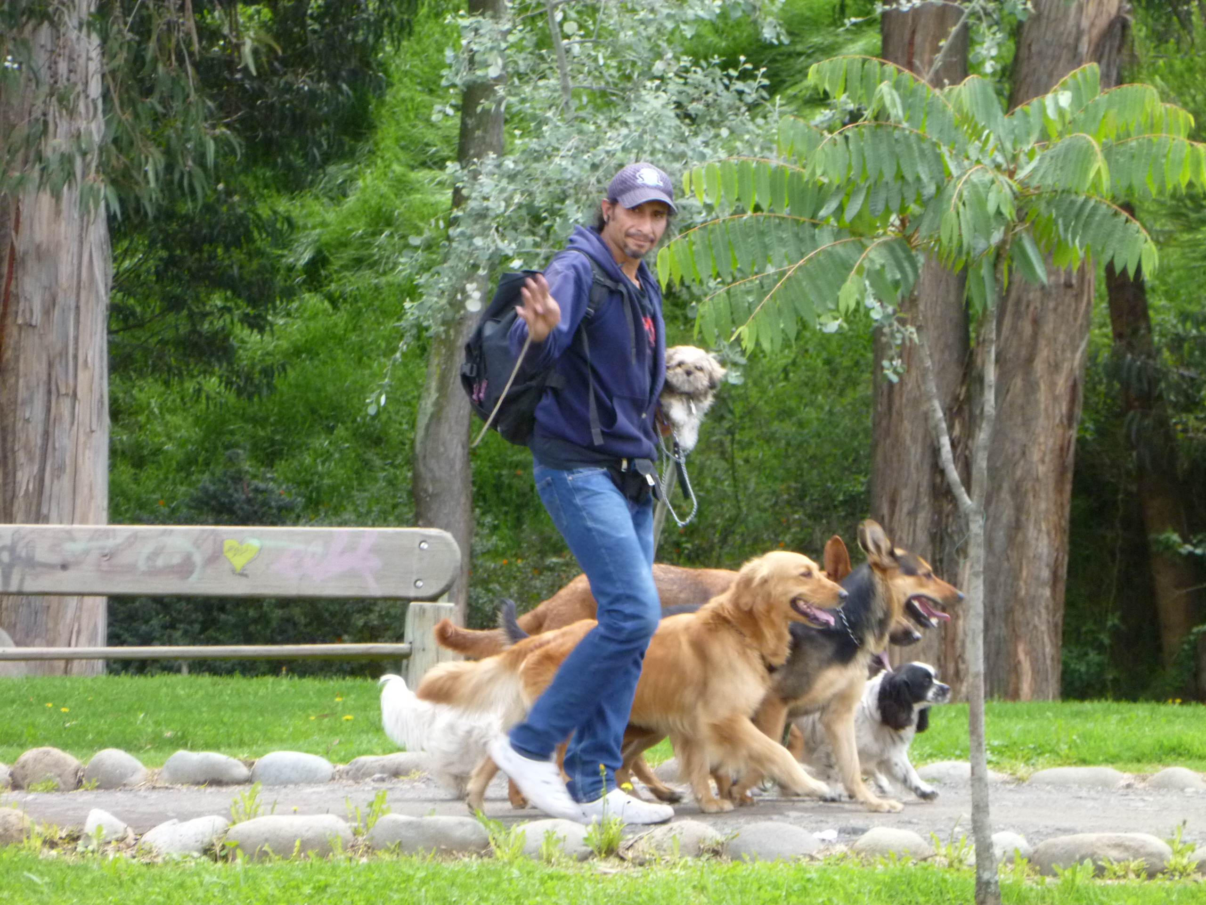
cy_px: 452
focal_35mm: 224
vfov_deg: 6.6
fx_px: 7804
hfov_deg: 8.8
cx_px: 603
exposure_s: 1/125
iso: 320
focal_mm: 40
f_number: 5.9
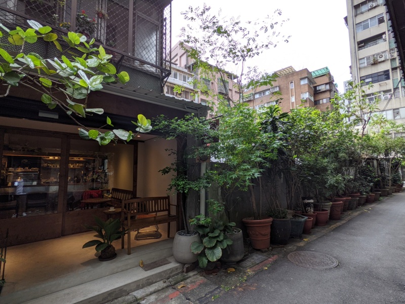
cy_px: 152
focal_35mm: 16
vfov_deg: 78.1
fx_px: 187
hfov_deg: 94.5
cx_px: 202
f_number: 2.2
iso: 28
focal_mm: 2.22
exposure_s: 1/120
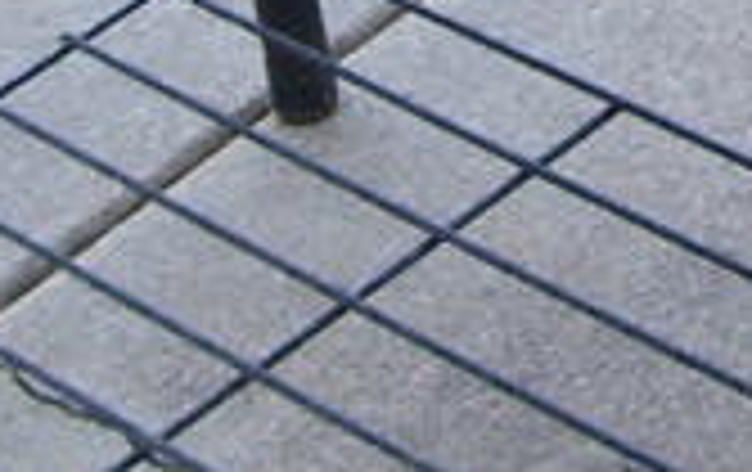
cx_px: 567
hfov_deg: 9.9
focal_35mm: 211
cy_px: -452
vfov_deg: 6.1
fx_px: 4332
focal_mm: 6
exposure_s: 1/60
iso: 80
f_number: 2.7
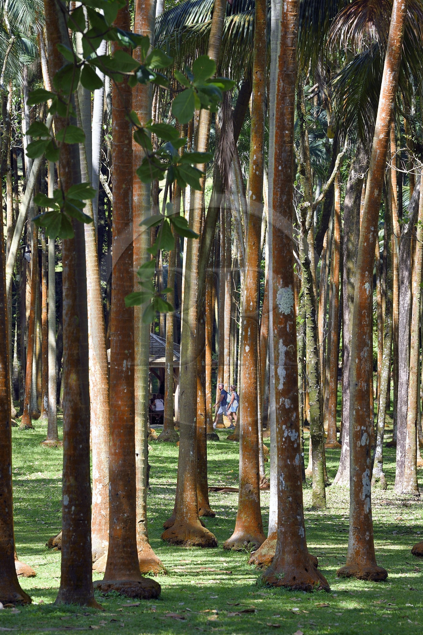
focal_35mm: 200
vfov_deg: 10.3
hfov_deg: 6.9
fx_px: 3525
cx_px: 212
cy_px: 318
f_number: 8
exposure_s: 1/400
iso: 400
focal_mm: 200
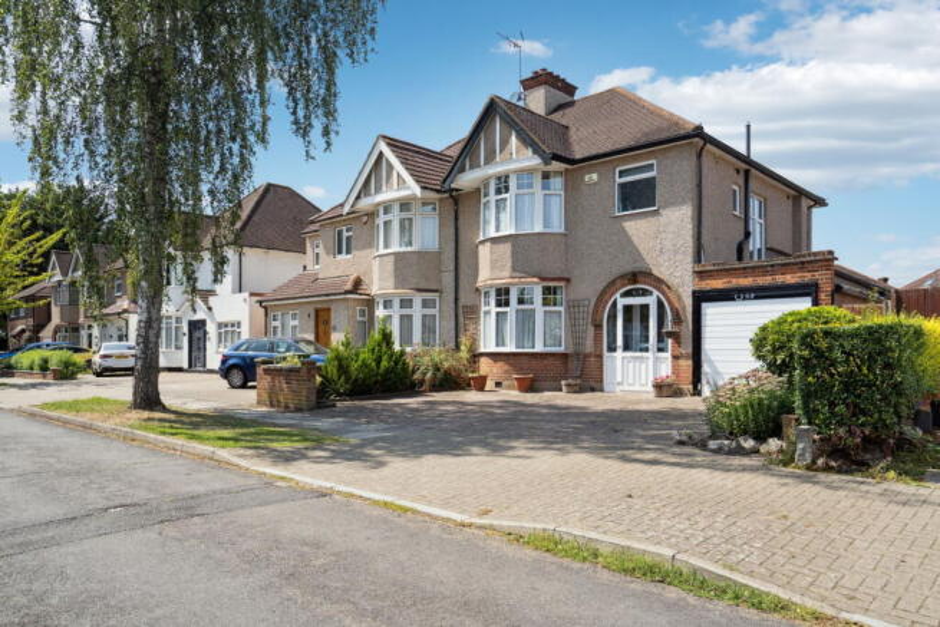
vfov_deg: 53.2
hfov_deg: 73.7
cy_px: 314
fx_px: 627
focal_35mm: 24
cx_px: 470
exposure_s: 1/1250
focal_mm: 24
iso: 640
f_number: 5.6
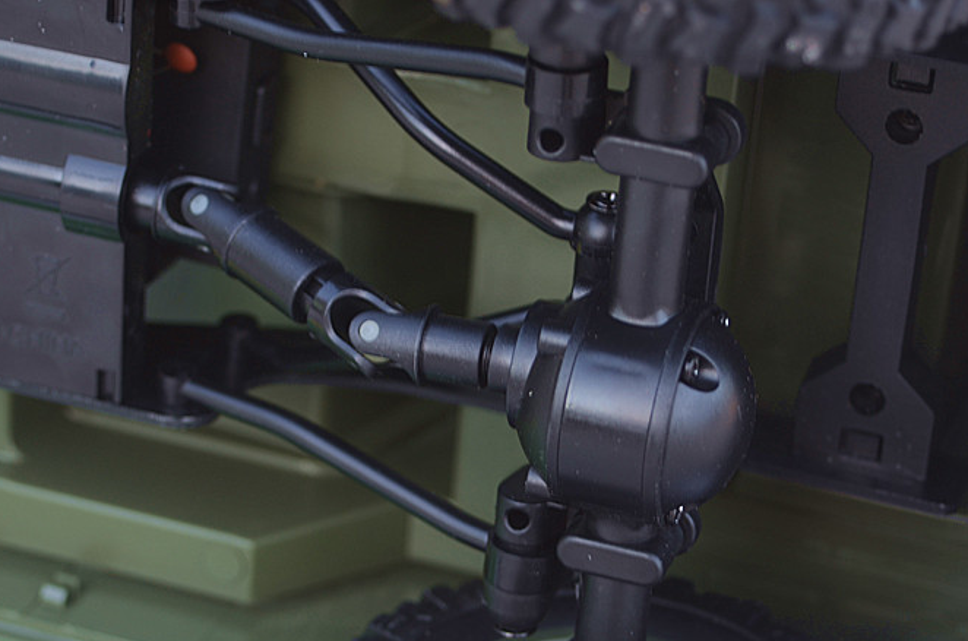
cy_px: 352
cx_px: 494
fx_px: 3890
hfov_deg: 14.2
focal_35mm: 145
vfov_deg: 9.4
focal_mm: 80
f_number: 5.6
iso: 100
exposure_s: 1/25
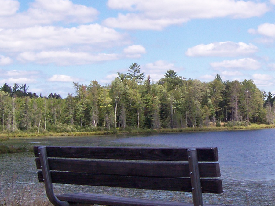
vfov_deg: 17.0
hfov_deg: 22.0
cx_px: 242
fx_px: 691
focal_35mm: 87
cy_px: 78
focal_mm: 5.6
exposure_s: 1/388
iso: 80
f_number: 5.1
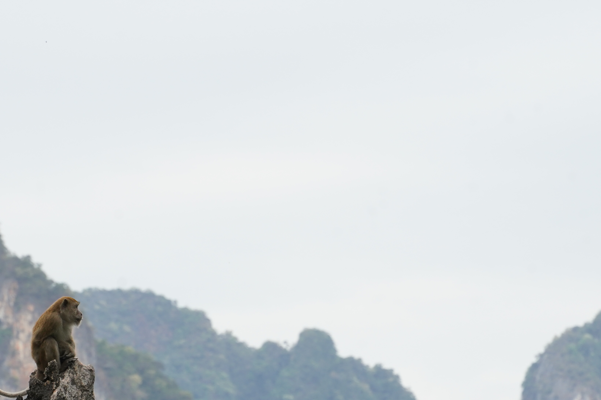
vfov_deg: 3.8
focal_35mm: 365
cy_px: 340
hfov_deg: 5.6
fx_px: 6093
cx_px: 115
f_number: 9
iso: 1000
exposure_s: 1/640
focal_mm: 200
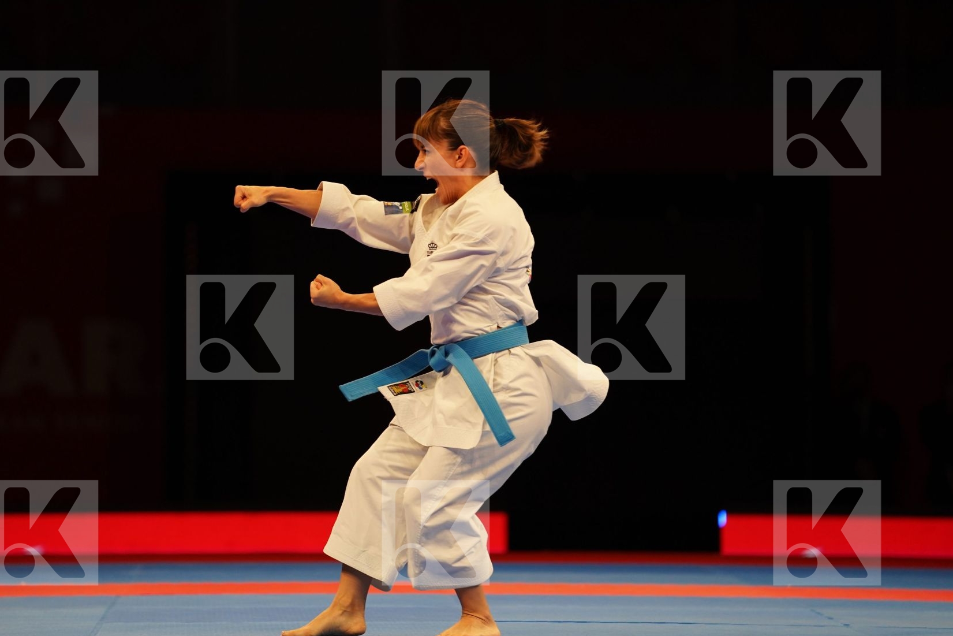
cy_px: 328
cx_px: 436
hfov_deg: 10.0
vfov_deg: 6.7
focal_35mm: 206
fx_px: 5453
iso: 1250
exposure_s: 1/500
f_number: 2.8
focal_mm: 189
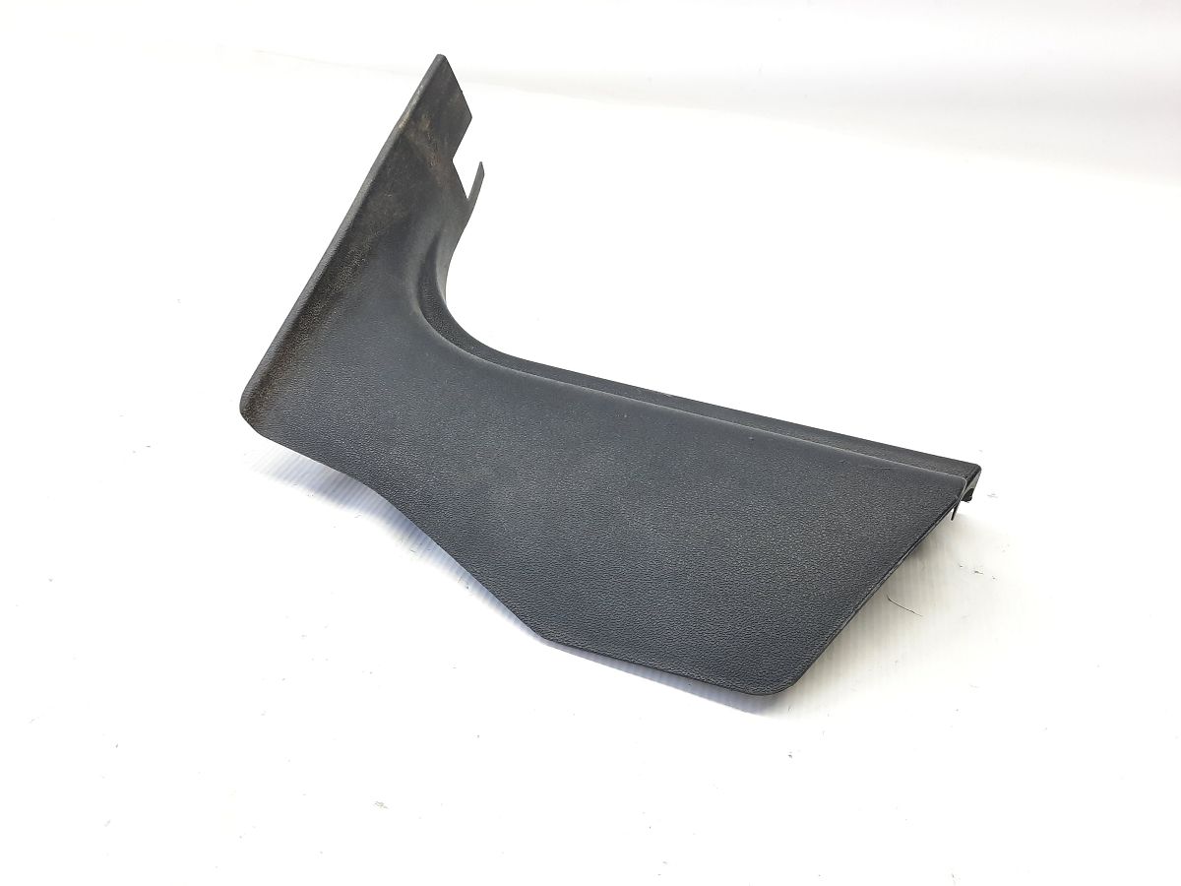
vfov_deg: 54.9
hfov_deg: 69.4
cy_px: 443
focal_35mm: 25
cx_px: 590
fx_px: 853
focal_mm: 4.6
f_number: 2
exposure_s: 1/50
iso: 125
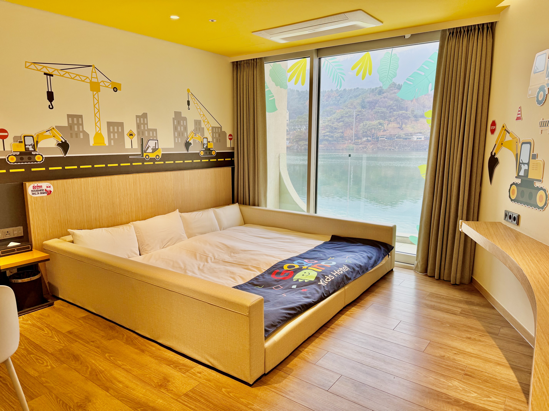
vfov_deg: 56.8
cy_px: 206
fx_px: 381
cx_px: 274
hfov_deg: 71.6
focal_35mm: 24
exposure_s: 1/148
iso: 100
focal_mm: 6.76
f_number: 1.78
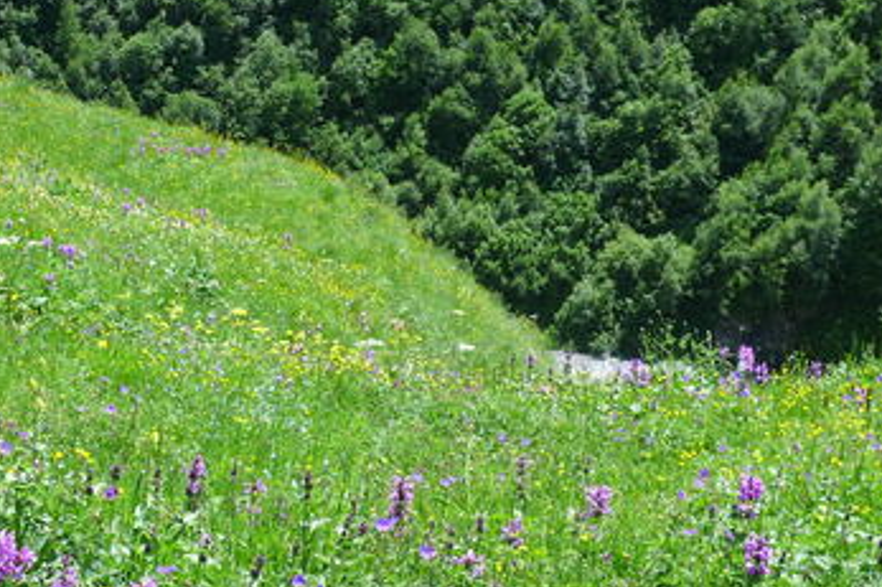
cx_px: 47
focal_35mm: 83
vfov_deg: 16.3
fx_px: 2032
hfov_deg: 23.7
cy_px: 473
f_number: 2.8
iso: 80
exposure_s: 1/640
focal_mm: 7.9
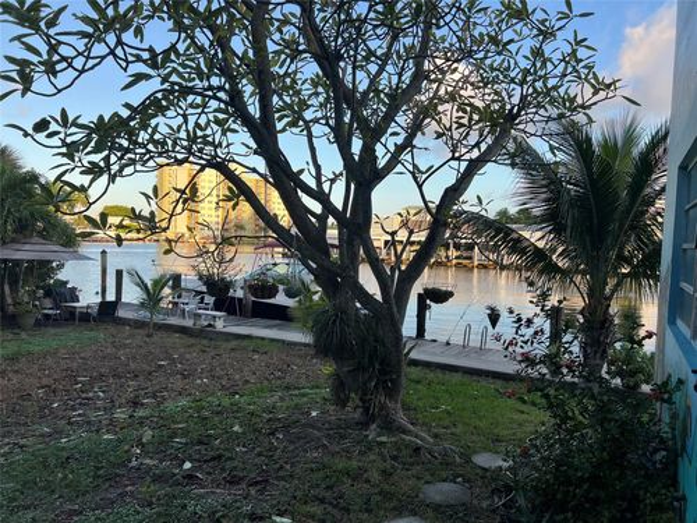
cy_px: 262
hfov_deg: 67.3
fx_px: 524
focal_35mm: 26
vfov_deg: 53.1
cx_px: 348
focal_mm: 5.7
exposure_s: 1/924
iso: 50
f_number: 1.5
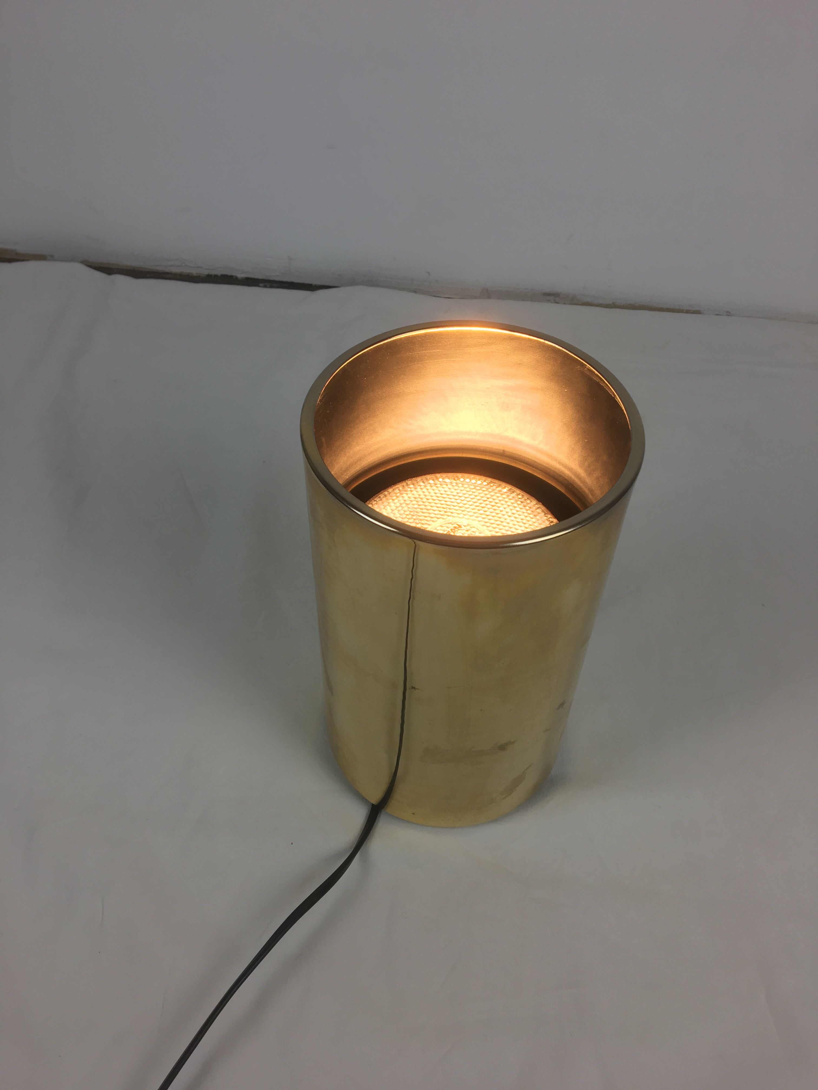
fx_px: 914
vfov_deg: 61.7
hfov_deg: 48.2
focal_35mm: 29
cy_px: 545
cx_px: 409
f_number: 2.2
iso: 32
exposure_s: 1/50
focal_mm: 4.15
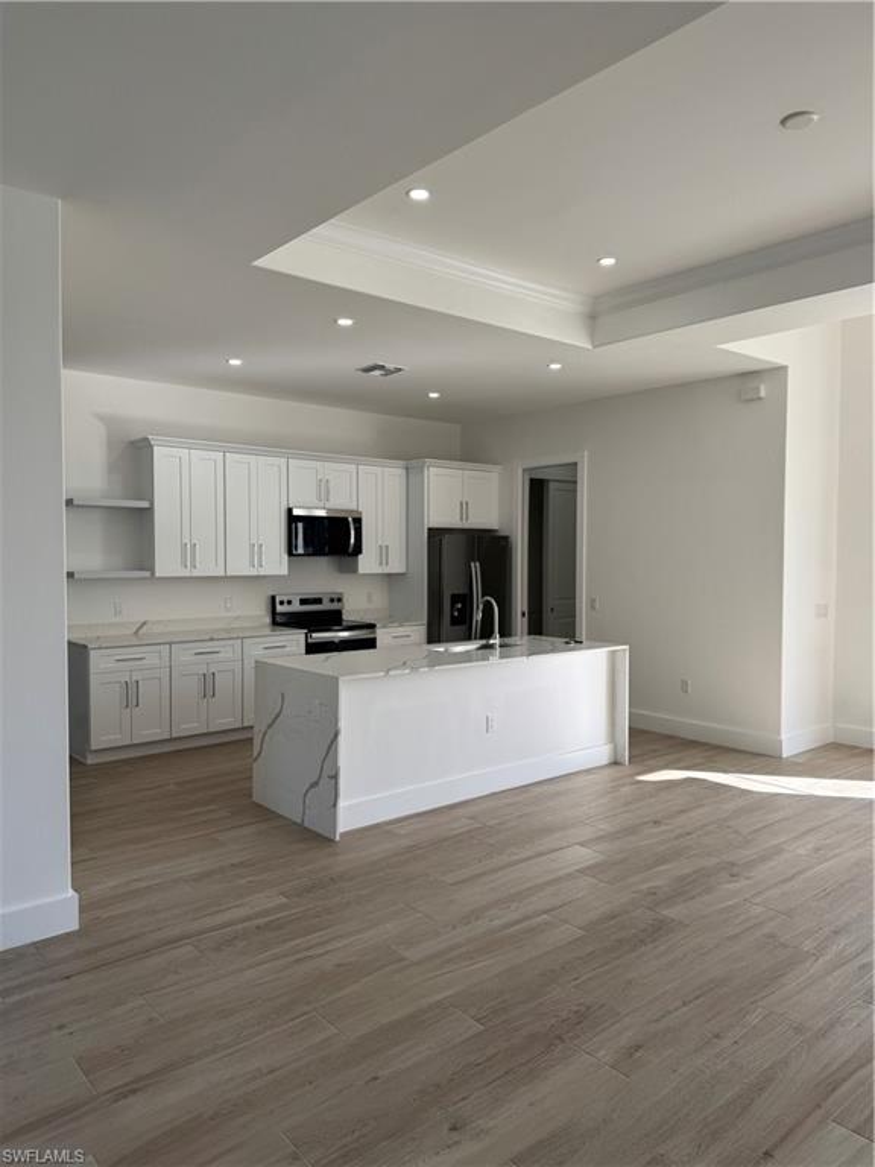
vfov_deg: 71.6
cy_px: 584
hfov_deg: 56.8
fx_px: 809
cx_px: 438
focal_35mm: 24
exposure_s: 1/417
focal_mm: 6.76
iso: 80
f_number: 1.78
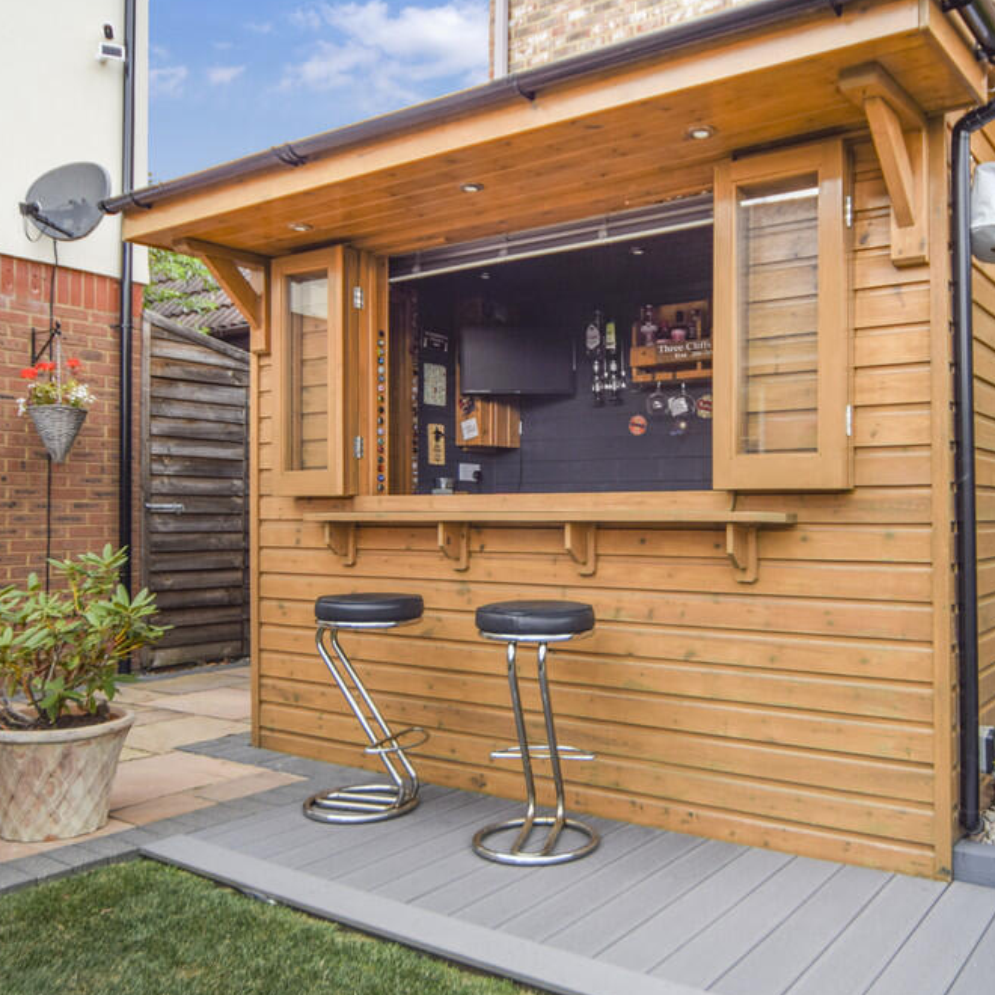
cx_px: 617
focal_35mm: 30
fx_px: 965
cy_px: 504
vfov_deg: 54.6
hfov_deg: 54.0
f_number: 4.8
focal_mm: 15
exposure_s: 1/200
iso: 100
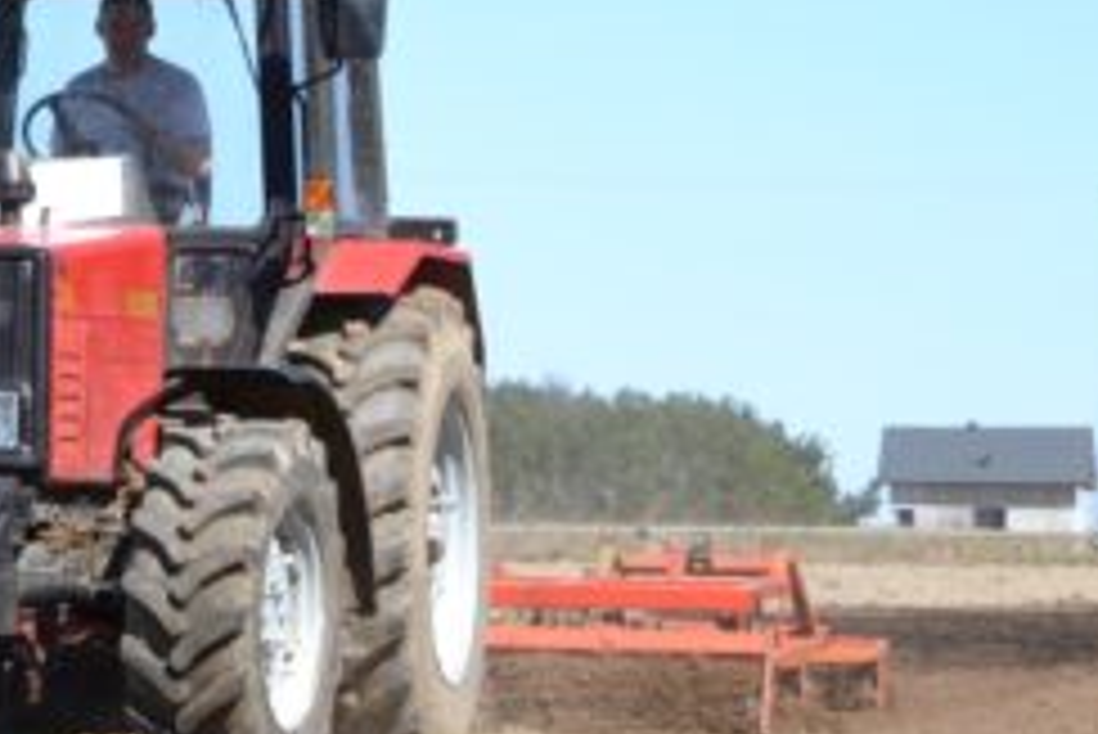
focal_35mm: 230
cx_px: 58
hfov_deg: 8.9
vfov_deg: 6.0
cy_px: 232
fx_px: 7020
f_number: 18
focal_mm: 75
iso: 1600
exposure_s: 1/400
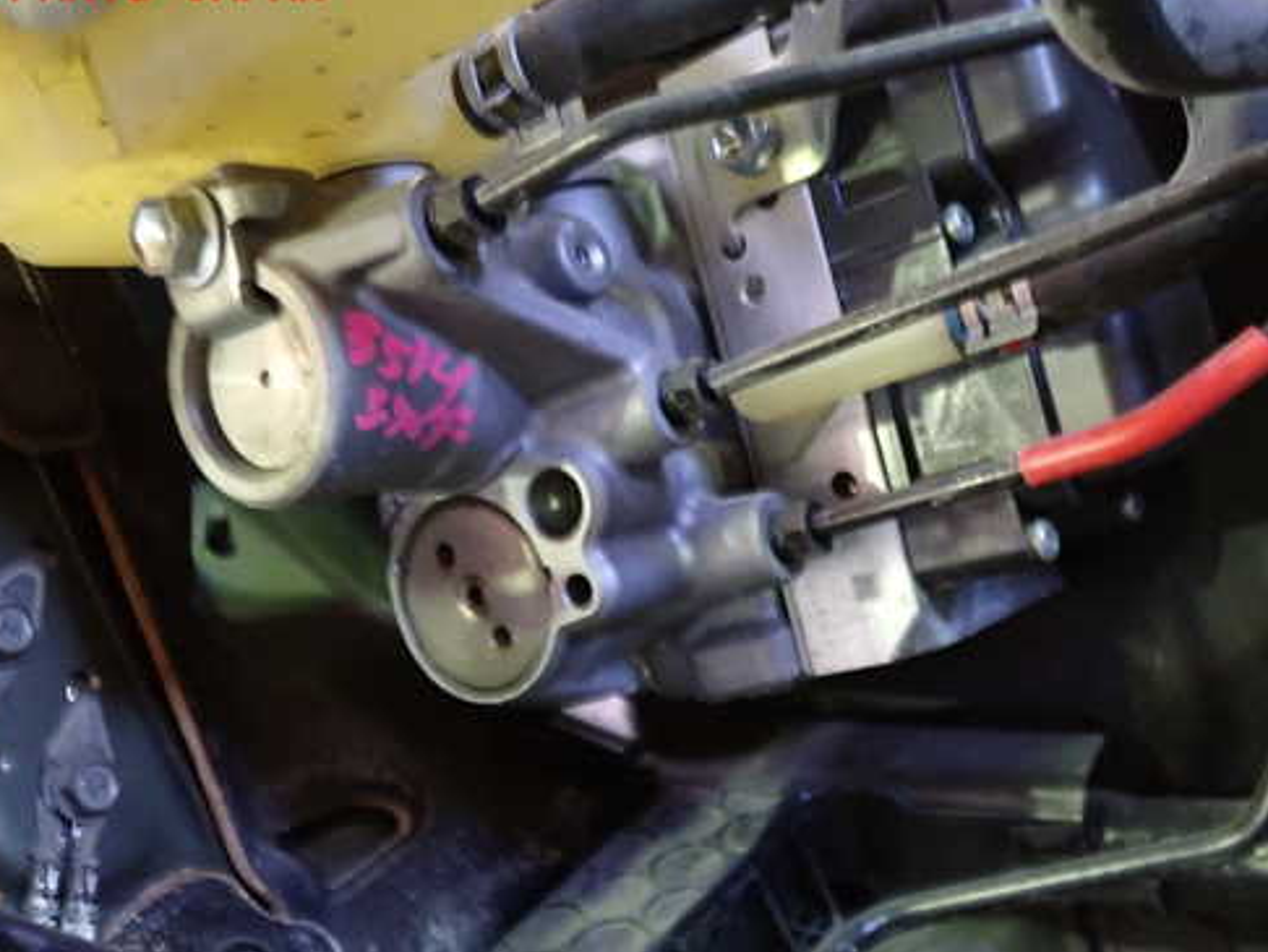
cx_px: 634
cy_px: 537
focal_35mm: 37
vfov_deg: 38.6
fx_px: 1356
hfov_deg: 50.1
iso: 800
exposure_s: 1/10
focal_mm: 5.4
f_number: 2.3
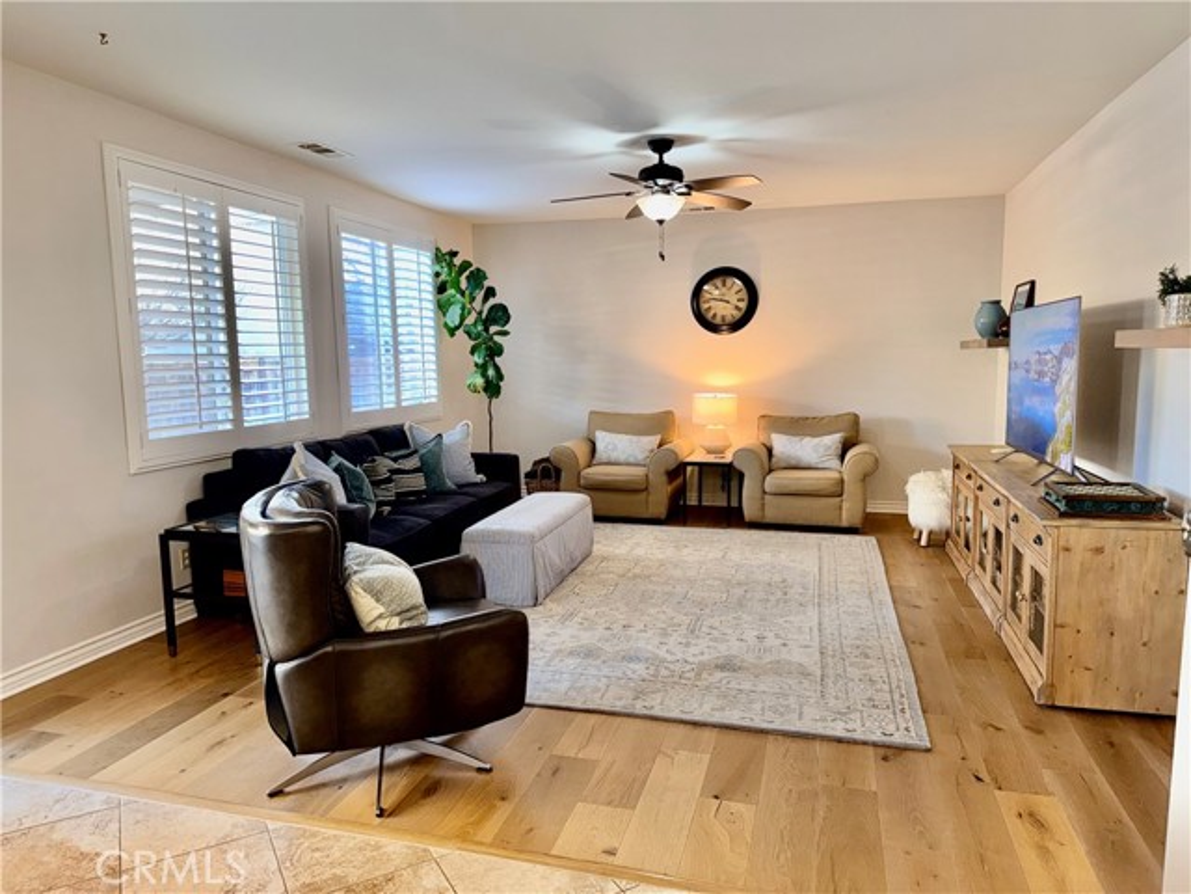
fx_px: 826
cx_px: 596
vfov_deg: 56.8
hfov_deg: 71.6
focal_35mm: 24
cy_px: 447
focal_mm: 6.76
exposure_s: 1/27
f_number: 1.78
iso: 64
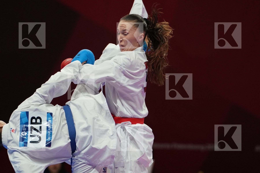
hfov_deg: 5.9
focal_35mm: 352
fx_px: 2542
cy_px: 86
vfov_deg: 3.9
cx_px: 130
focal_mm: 235
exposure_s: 1/1000
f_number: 4
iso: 2500
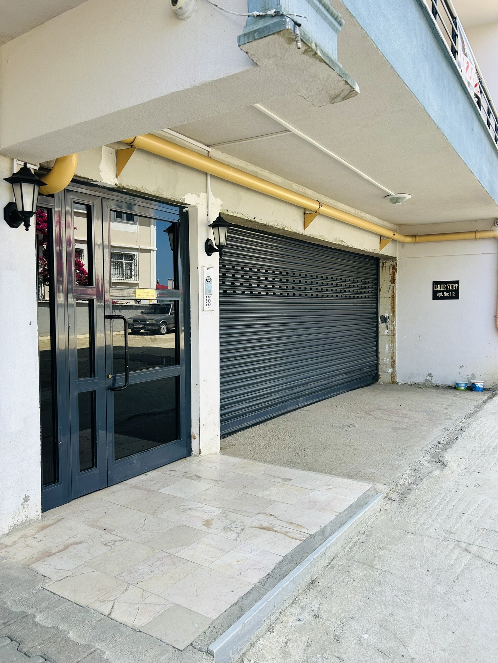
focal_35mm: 26
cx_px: 249
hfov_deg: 53.1
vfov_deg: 67.3
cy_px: 332
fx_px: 499
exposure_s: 1/639
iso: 50
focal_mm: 5.7
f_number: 1.5
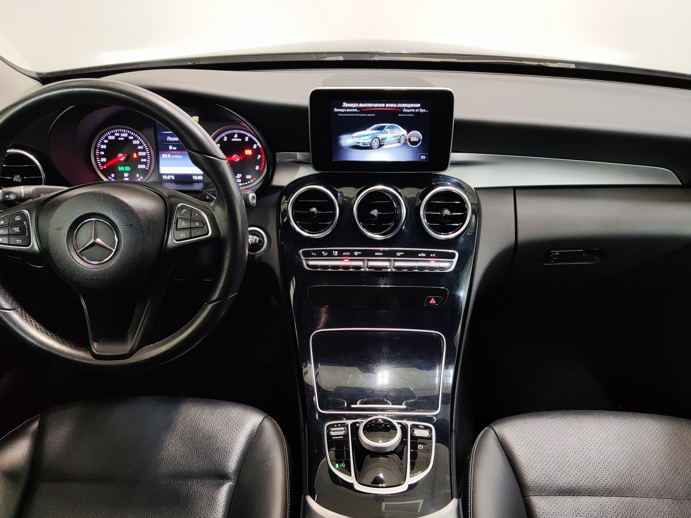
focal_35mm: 28
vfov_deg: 49.6
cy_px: 296
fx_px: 559
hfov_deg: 63.4
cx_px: 355
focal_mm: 5.59
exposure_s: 1/40
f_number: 1.88
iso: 202
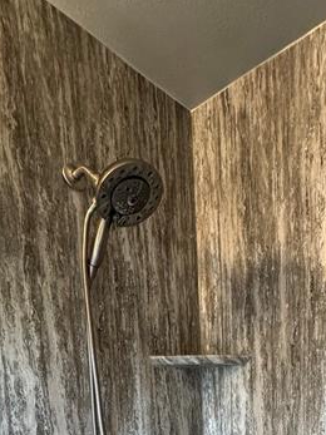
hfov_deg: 43.5
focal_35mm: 31
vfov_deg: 46.2
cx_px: 257
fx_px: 390
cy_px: 459
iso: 200
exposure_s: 1/60
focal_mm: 2.22
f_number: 2.2
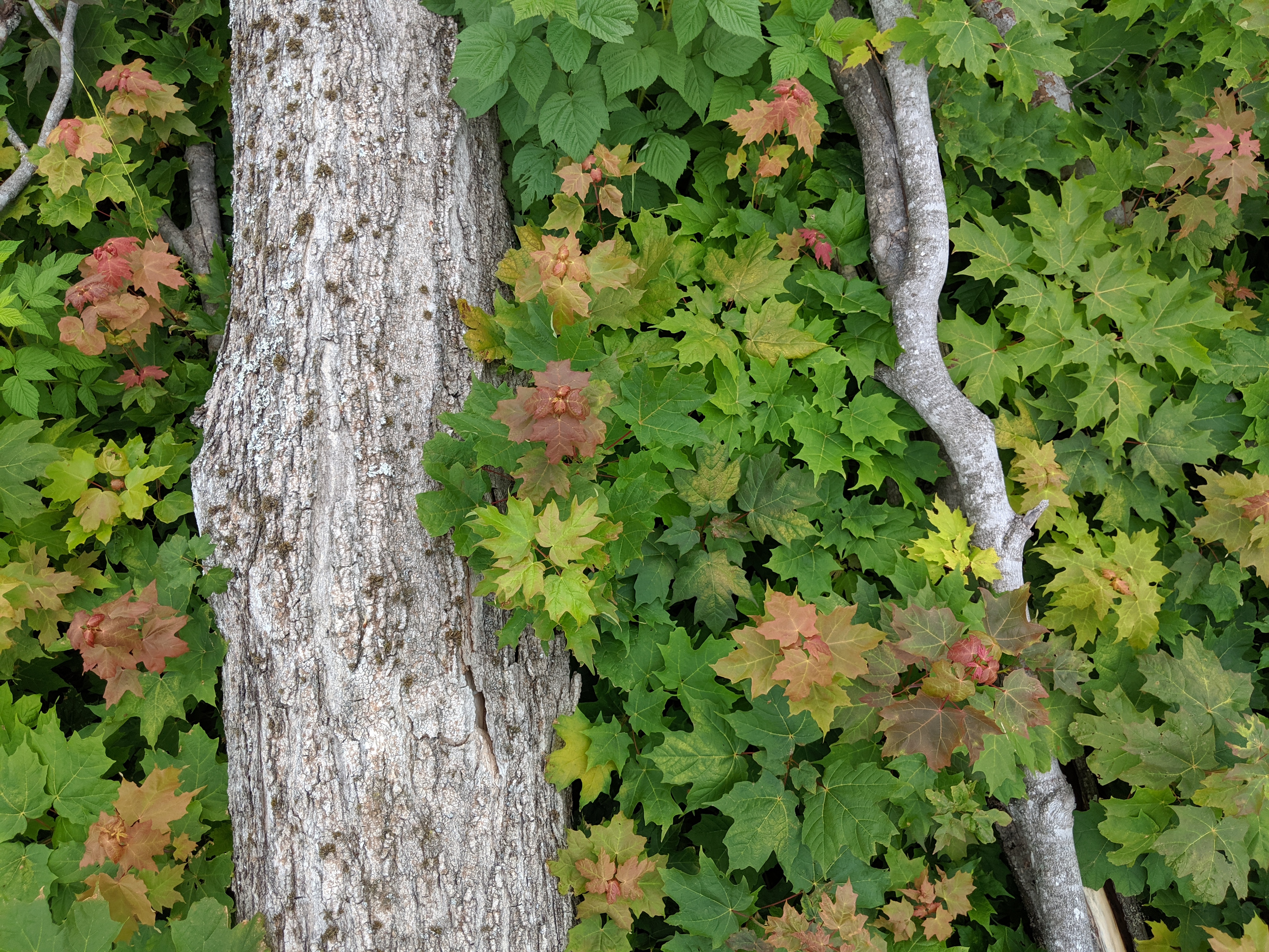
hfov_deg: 65.3
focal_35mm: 27
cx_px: 634
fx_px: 990
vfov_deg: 51.4
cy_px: 476
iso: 53
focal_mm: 4.44
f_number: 1.8
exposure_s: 1/935
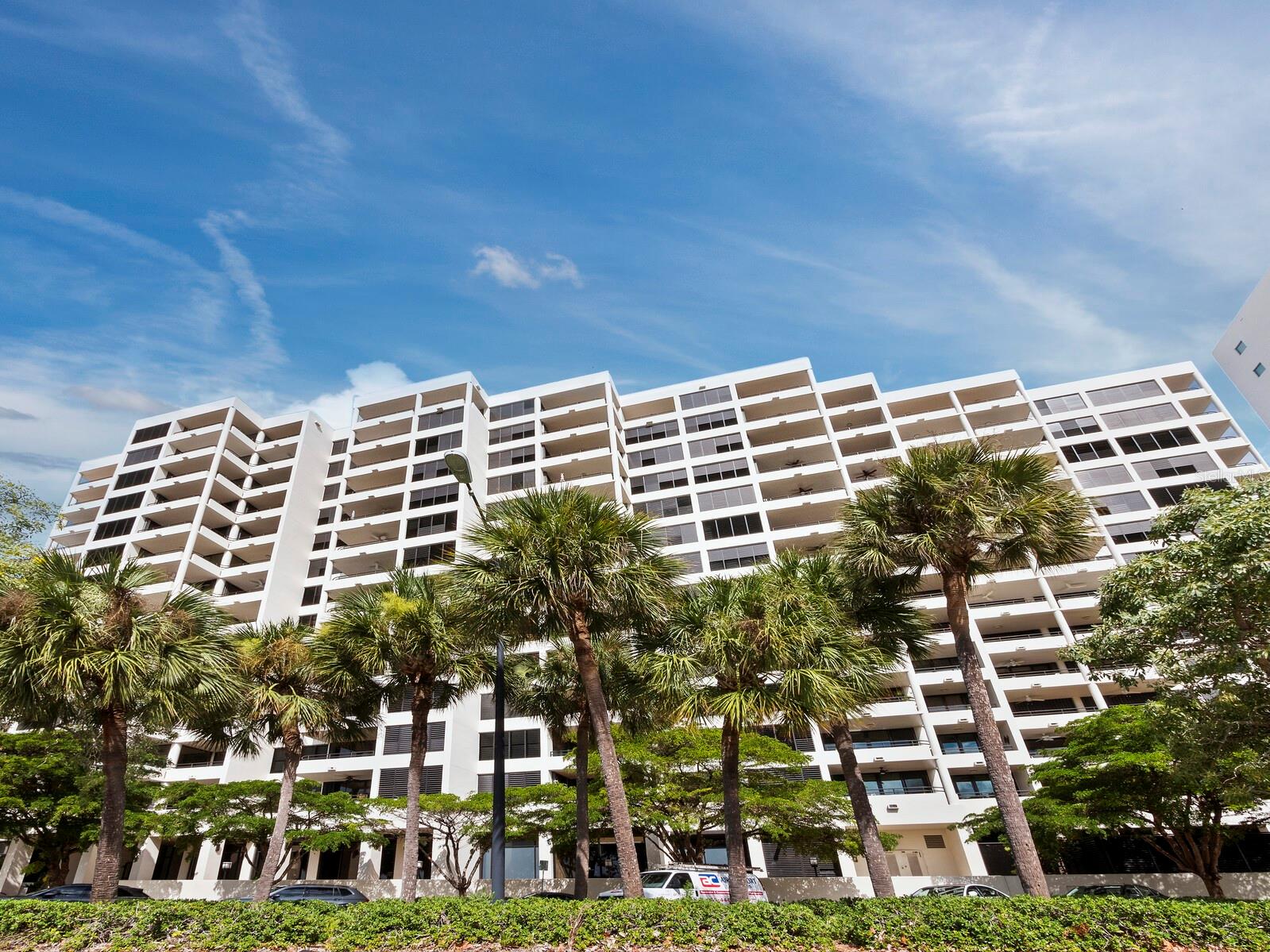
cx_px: 635
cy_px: 476
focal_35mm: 14
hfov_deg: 102.1
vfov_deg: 85.7
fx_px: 514
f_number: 10
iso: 400
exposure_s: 1/500
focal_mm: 7
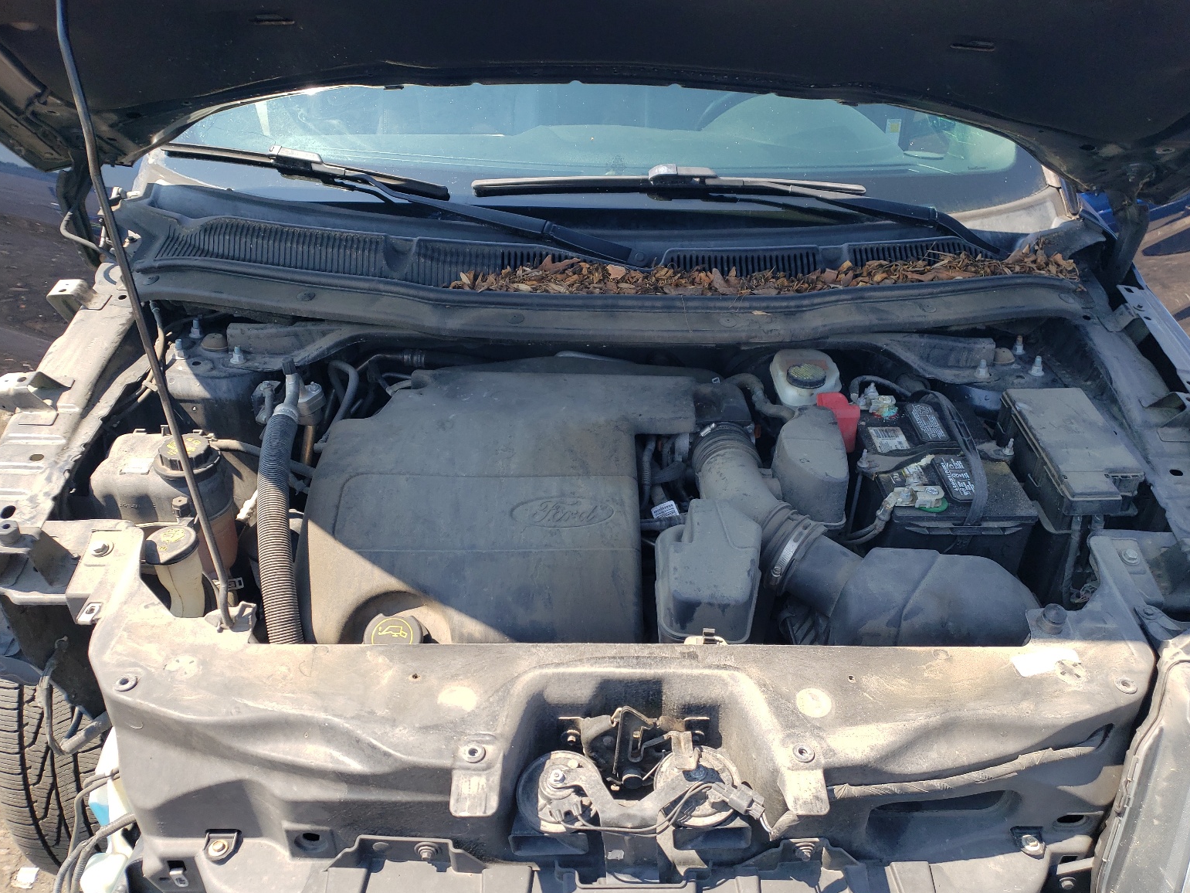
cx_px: 606
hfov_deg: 65.3
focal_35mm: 27
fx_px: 928
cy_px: 450
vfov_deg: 51.4
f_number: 1.5
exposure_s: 1/769
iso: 50
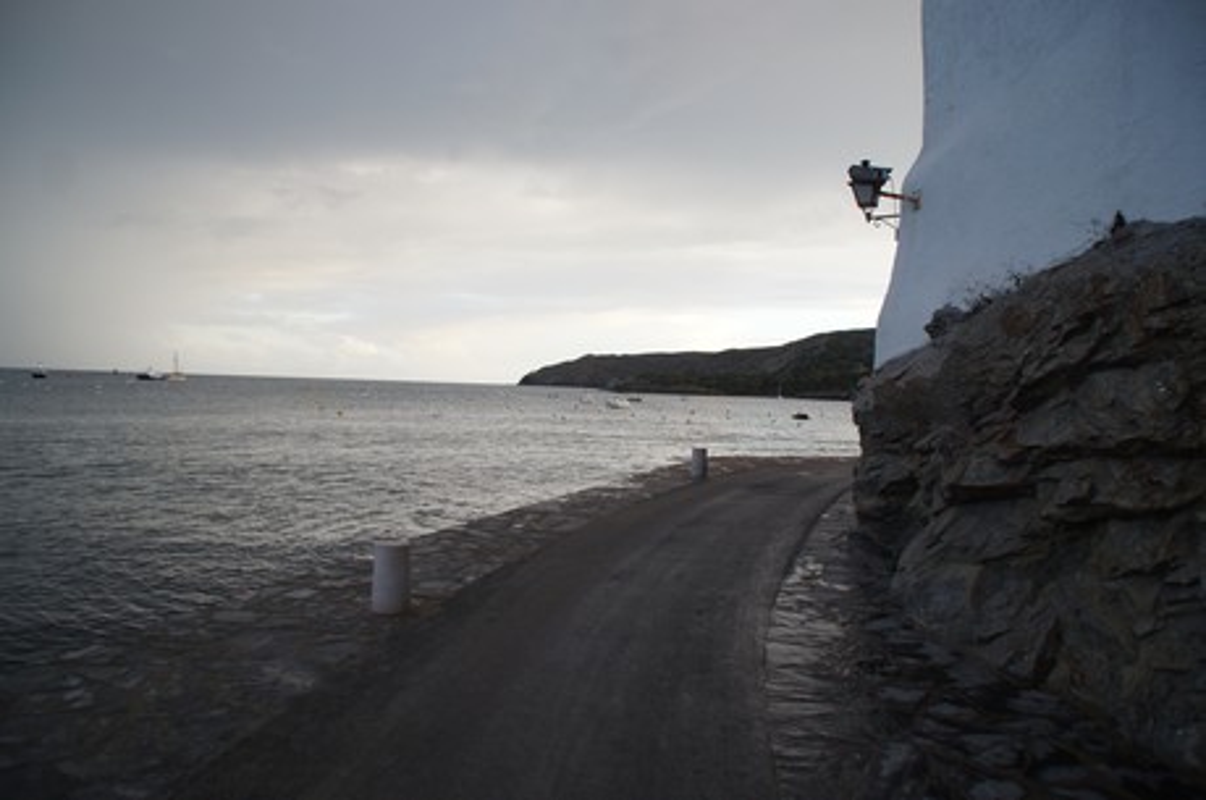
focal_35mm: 27
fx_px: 903
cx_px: 603
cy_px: 400
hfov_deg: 67.5
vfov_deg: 47.8
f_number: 4.5
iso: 100
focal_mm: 18
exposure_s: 1/60
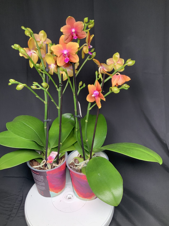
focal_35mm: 29
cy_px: 113
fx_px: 189
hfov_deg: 48.2
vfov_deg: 61.7
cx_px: 84
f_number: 1.8
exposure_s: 1/60
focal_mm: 3
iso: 80
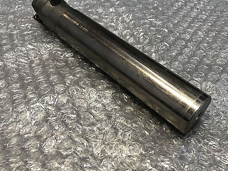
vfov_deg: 42.9
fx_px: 217
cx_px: 128
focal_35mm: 33
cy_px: 83
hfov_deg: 55.2
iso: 25
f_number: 1.8
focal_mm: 3.99
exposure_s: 1/50
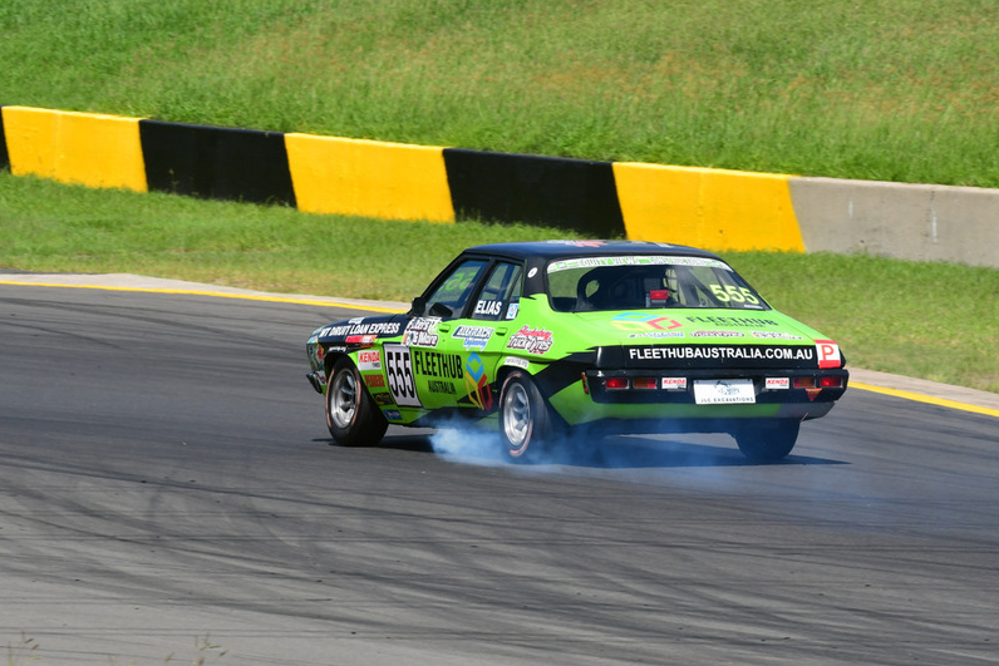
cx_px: 498
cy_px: 332
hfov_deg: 5.3
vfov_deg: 3.5
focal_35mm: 392
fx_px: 10879
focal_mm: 260
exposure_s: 1/500
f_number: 13
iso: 400
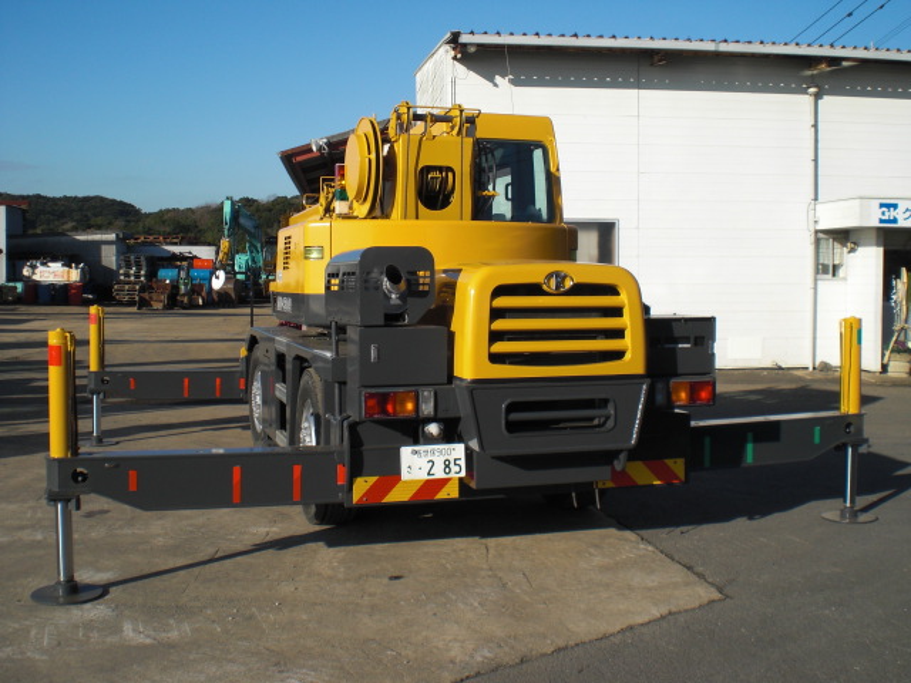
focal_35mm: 38
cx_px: 456
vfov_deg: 37.7
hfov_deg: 49.0
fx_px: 1000
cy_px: 342
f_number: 5.6
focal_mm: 6.3
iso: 64
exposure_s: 1/500
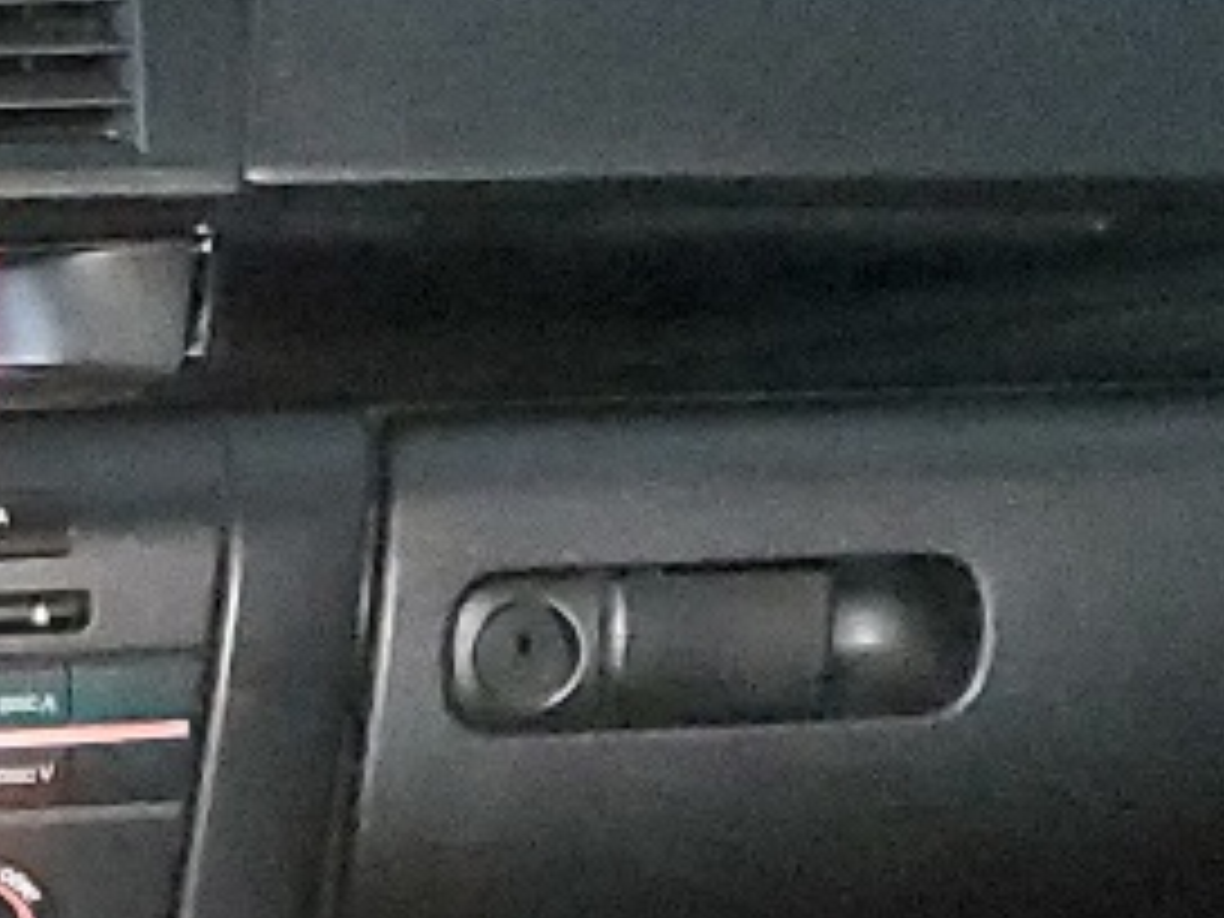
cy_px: 1966
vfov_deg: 9.0
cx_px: -531
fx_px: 5410
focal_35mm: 153
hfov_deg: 12.4
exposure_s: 1/14
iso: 1029
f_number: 1.5
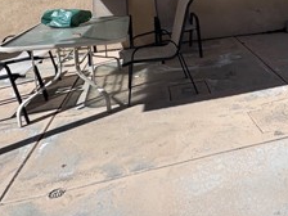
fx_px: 333
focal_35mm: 40
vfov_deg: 33.2
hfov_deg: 42.0
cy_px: 4
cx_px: 273
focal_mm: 2.22
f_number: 2.2
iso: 50
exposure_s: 1/2874
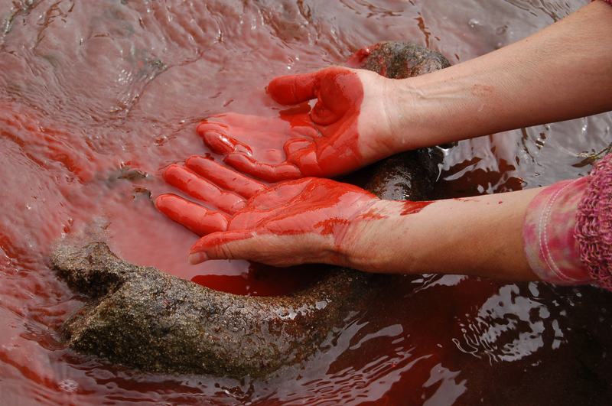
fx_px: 1401
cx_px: 306
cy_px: 203
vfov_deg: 16.5
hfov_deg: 24.7
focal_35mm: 82
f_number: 7.1
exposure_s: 1/200
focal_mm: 55
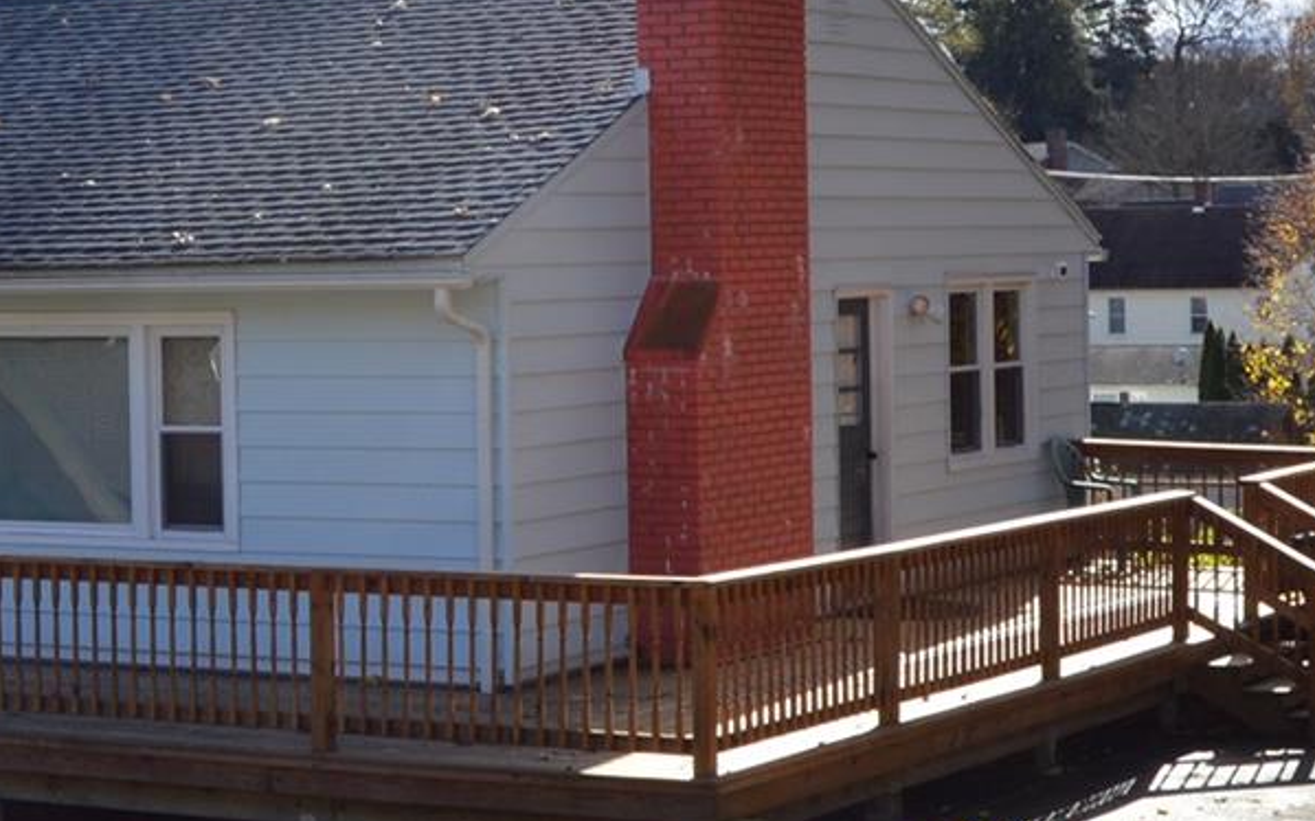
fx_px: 3368
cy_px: 308
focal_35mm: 94
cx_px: 364
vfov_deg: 13.9
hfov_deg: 21.9
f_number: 8
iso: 100
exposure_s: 1/200
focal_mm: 18
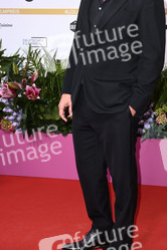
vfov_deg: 26.3
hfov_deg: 17.6
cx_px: 120
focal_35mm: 77
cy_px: 98
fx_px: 536
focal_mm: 48
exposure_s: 1/250
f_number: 5.6
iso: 640
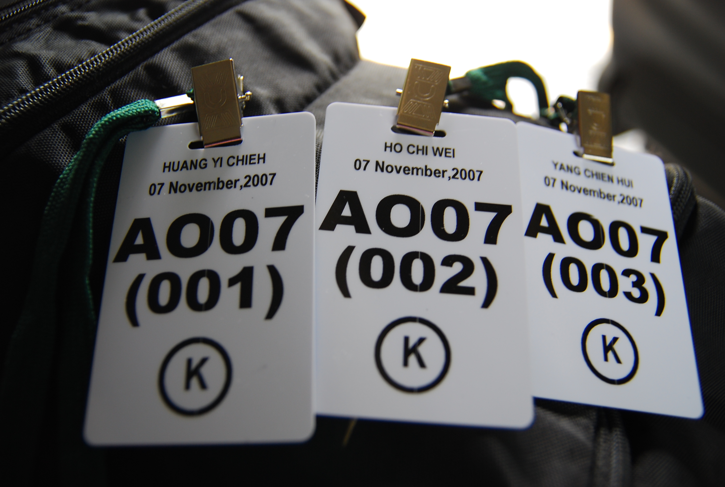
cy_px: 244
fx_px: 666
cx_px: 362
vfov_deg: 40.1
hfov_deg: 57.1
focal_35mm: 33
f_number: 2.8
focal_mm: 22
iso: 200
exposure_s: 1/25
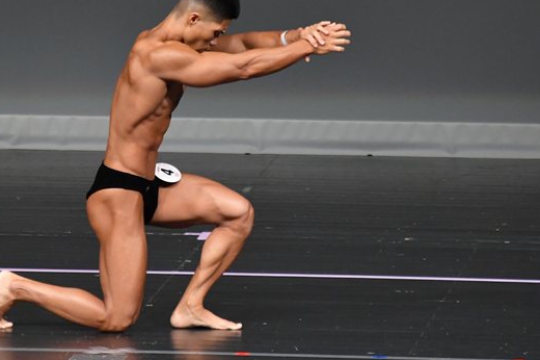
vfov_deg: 2.0
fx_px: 10058
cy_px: 121
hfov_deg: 3.1
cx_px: 208
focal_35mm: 671
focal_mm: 300
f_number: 5.6
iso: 4000
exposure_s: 1/400
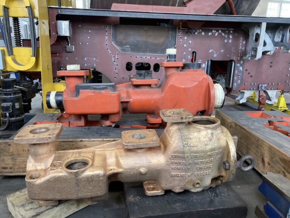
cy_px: 109
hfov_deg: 63.4
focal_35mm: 28
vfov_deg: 49.7
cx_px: 145
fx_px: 235
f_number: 1.8
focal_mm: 3.99
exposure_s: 1/50
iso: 80
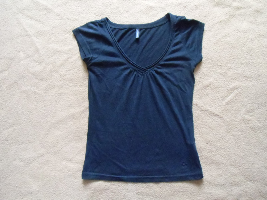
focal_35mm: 24
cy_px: 100
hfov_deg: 71.6
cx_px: 134
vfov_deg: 56.8
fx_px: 185
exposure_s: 1/8
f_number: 3
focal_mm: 4.24
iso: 800
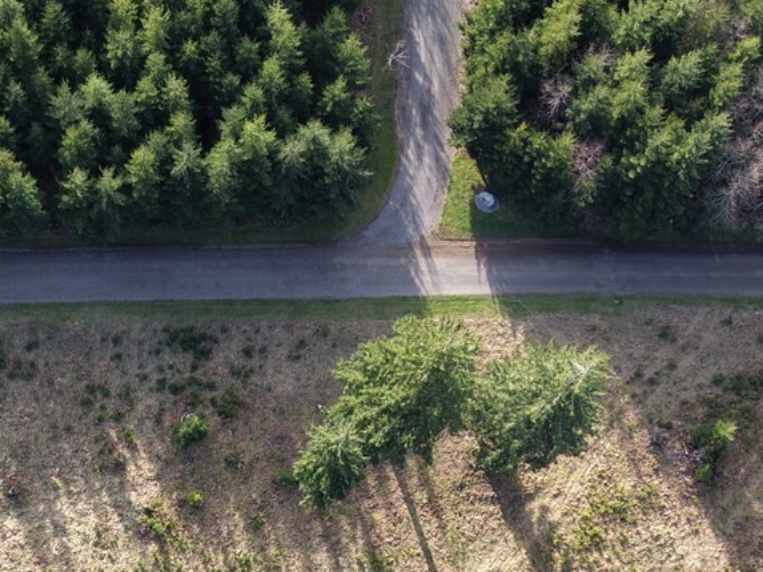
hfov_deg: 28.3
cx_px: 150
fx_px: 1477
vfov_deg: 20.3
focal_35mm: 67
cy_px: 716
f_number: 1.8
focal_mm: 8.67
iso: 100
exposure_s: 1/400
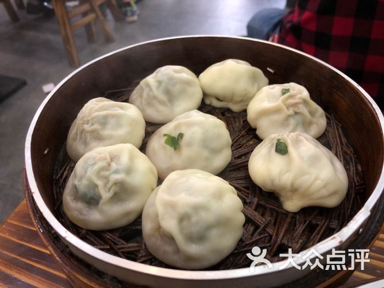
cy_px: 144
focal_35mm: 29
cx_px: 192
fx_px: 322
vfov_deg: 48.2
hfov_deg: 61.7
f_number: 1.8
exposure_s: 1/17
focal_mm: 3.99
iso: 50
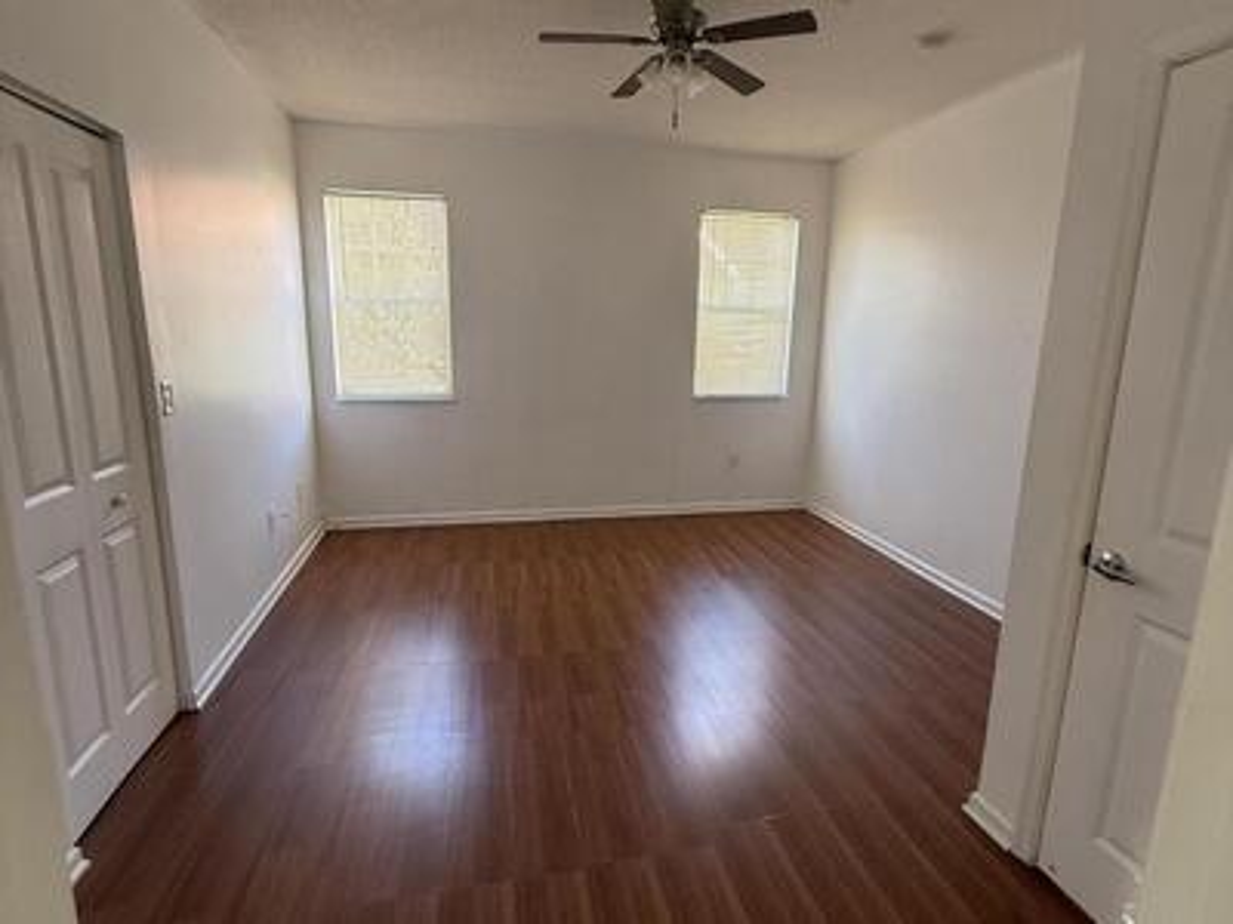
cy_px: 462
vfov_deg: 85.7
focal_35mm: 14
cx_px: 616
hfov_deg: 102.1
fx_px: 499
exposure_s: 1/99
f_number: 2.2
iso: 250
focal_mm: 2.22
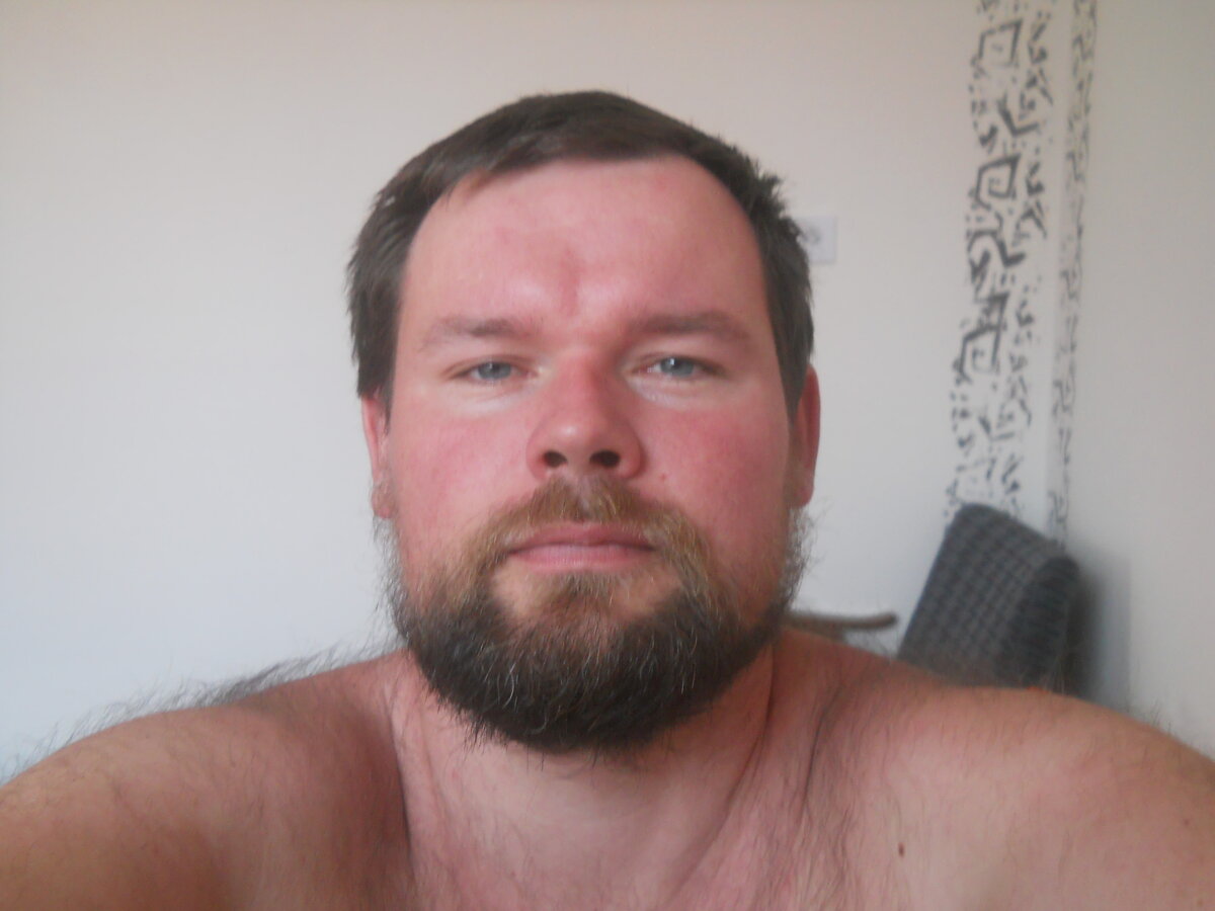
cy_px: 456
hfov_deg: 45.8
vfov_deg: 35.1
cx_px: 608
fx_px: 1439
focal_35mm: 41
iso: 250
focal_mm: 6.72
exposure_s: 1/30
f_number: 3.1
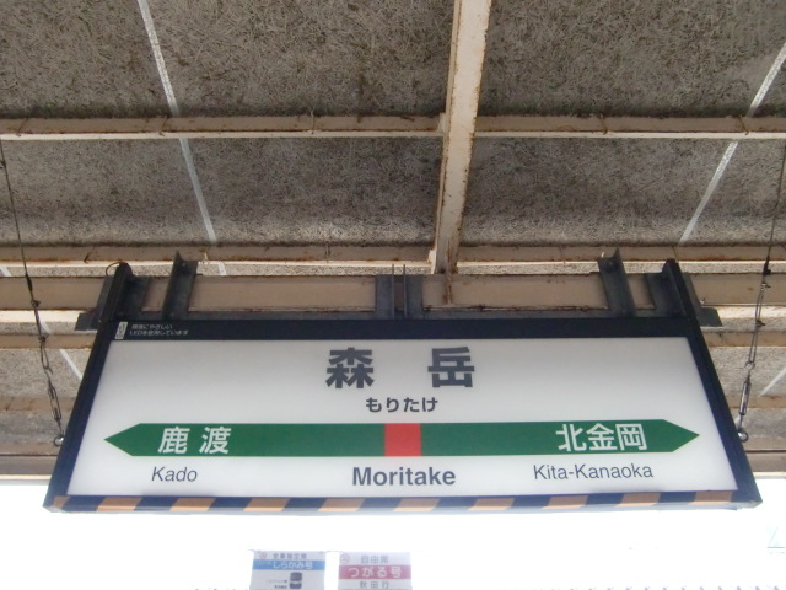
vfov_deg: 49.7
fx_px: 636
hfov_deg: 63.4
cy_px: 295
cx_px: 393
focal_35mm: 28
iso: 800
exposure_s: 1/40
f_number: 2.6
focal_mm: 4.9
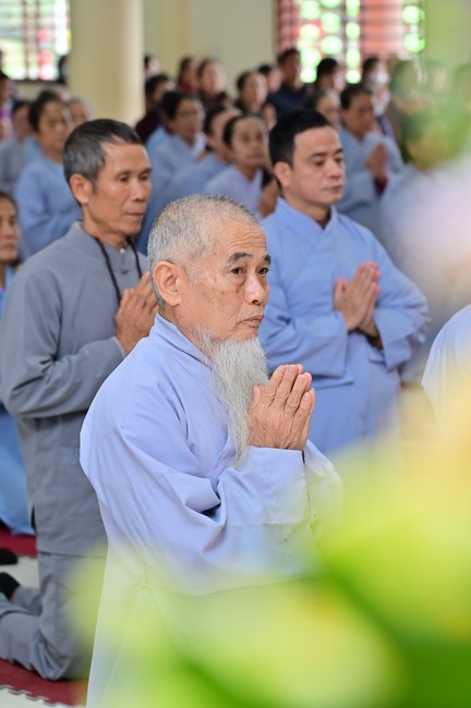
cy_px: 354
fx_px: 2360
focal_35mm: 120
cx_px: 236
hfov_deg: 11.4
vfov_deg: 17.1
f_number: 5.6
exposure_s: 1/125
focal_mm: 120
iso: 1250
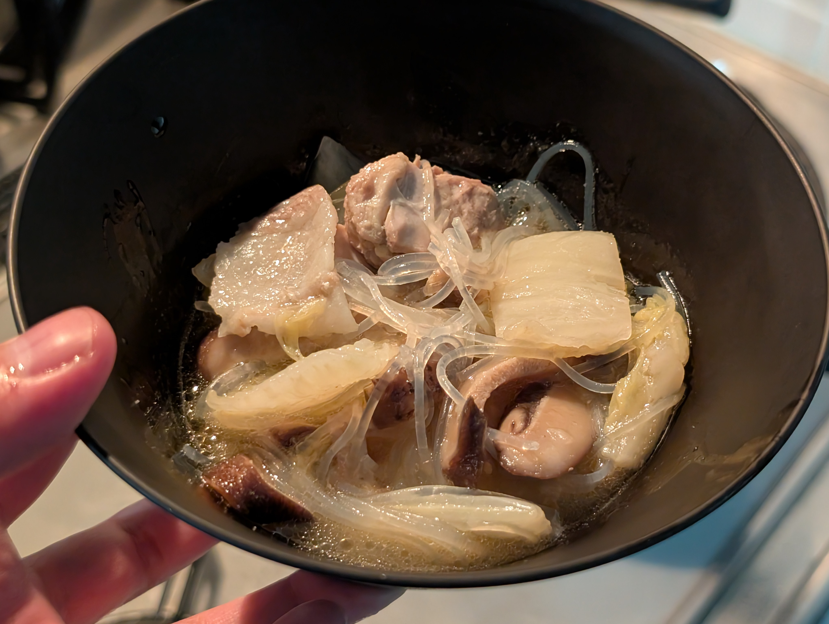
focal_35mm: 49
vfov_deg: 29.7
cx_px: 414
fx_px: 1175
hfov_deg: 38.9
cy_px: 312
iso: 639
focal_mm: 6.9
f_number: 1.68
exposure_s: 1/30
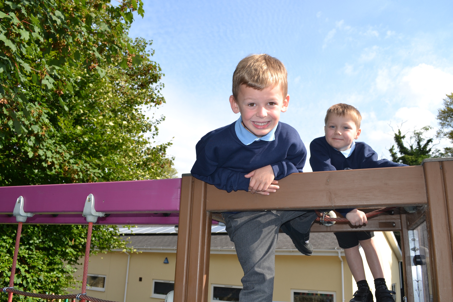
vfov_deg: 47.9
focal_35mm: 27
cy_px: 151
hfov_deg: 67.4
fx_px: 340
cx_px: 226
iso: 100
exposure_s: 1/200
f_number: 8
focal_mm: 18
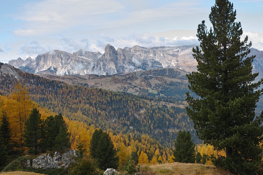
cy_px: 82
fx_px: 460
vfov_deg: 21.6
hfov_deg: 31.9
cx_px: 139
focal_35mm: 63
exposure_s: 1/100
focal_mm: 30
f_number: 6.3
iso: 100
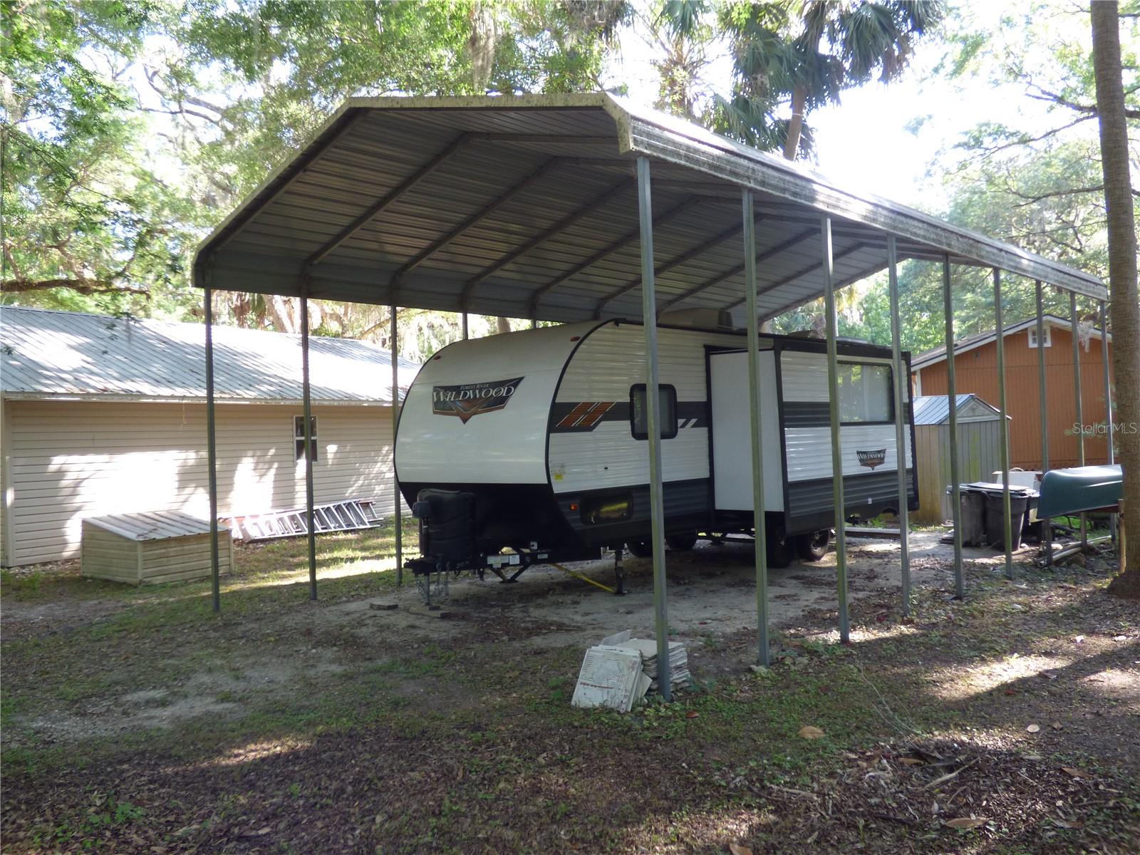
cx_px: 570
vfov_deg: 48.2
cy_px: 428
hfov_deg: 61.7
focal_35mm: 29
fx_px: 955
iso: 160
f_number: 3.2
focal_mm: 5.04
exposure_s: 1/60
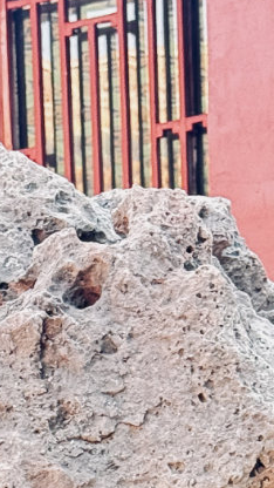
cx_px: 21
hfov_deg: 6.0
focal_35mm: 201
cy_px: 884
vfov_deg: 10.1
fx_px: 2596
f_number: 1.8
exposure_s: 1/147
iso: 160
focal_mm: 6.8
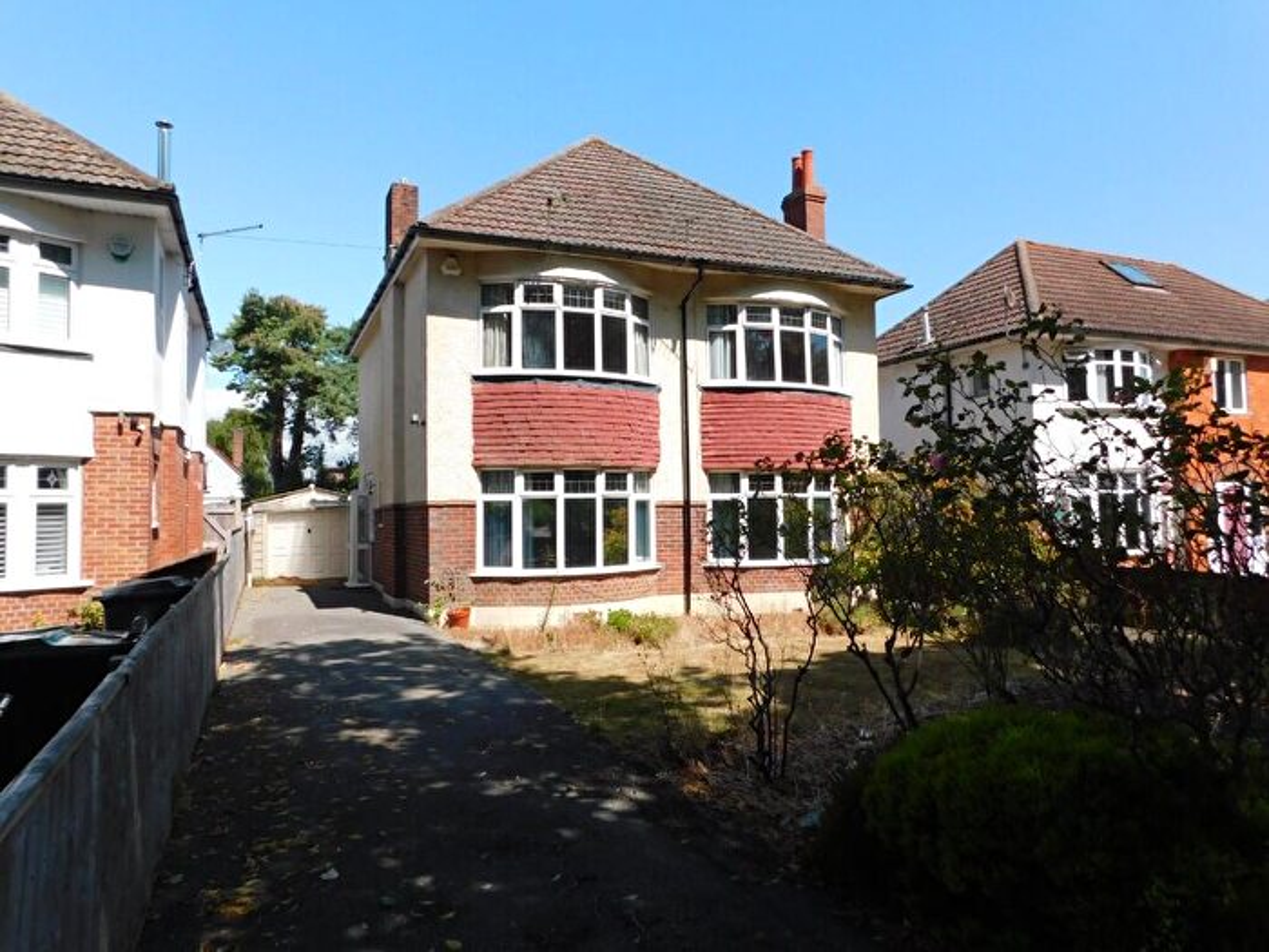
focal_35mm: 23
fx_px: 843
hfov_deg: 73.9
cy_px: 476
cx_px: 634
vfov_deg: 58.9
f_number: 3
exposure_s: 1/1250
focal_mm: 4
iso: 125
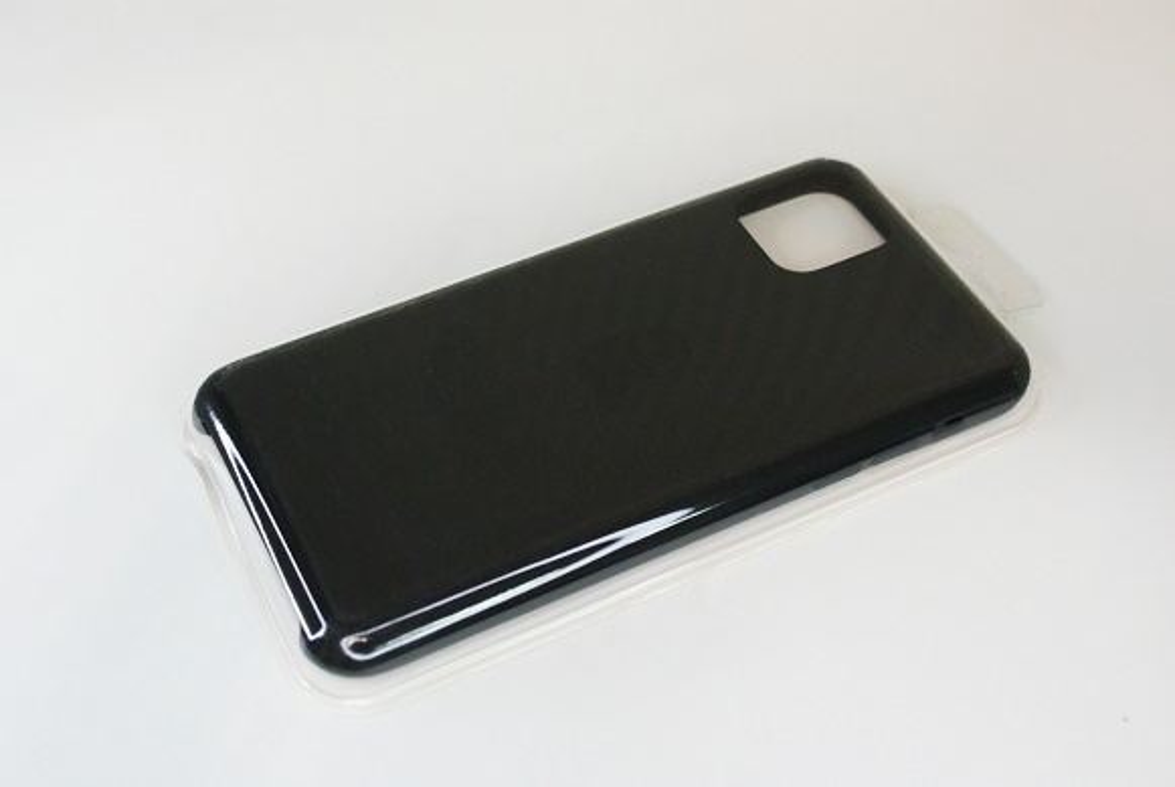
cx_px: 588
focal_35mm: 52
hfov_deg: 37.8
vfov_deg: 25.8
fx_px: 1716
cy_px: 394
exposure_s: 1/160
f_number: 5.6
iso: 1600
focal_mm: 35
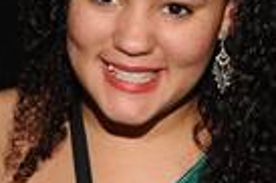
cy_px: 52
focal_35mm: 209
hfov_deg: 9.7
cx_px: -73
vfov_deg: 6.6
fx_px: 1600
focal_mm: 52
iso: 800
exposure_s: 1/250
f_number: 5.6
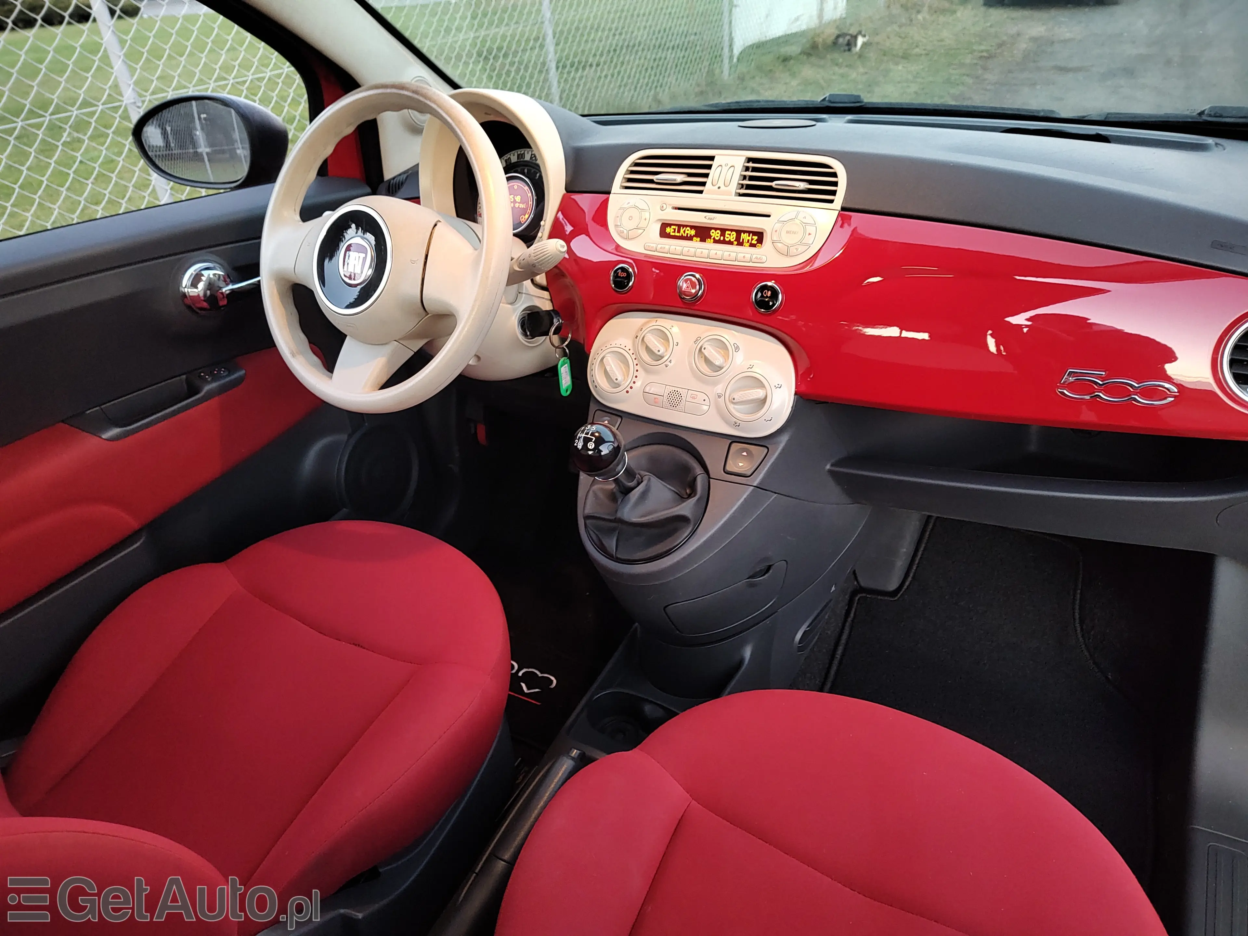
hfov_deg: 73.9
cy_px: 468
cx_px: 624
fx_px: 829
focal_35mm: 23
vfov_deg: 58.9
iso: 881
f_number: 1.8
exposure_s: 1/25
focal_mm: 5.56
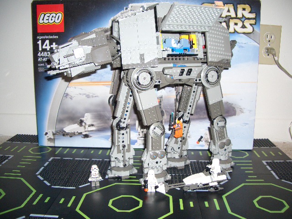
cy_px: 110
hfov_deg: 52.6
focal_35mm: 35
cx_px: 146
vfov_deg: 40.7
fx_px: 295
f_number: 2.6
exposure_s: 1/60
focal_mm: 5.8
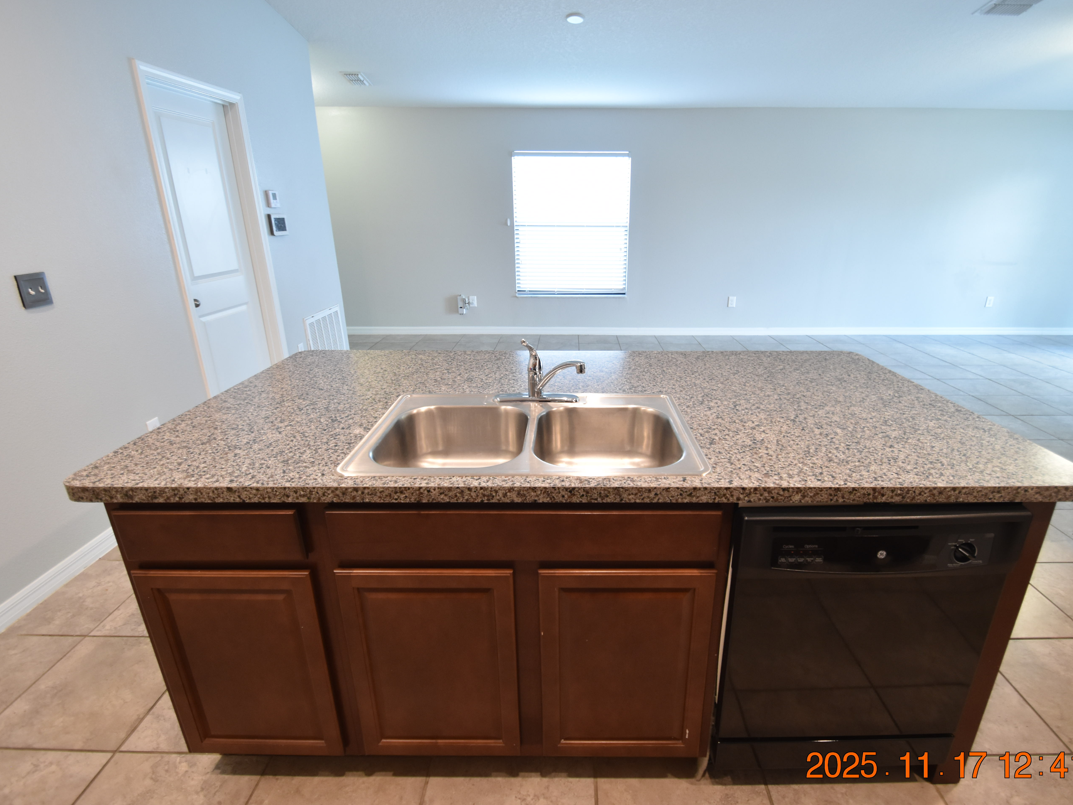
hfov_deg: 90.9
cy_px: 407
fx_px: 527
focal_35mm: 17
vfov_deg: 74.7
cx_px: 573
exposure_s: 1/30
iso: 800
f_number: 3.5
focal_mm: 10
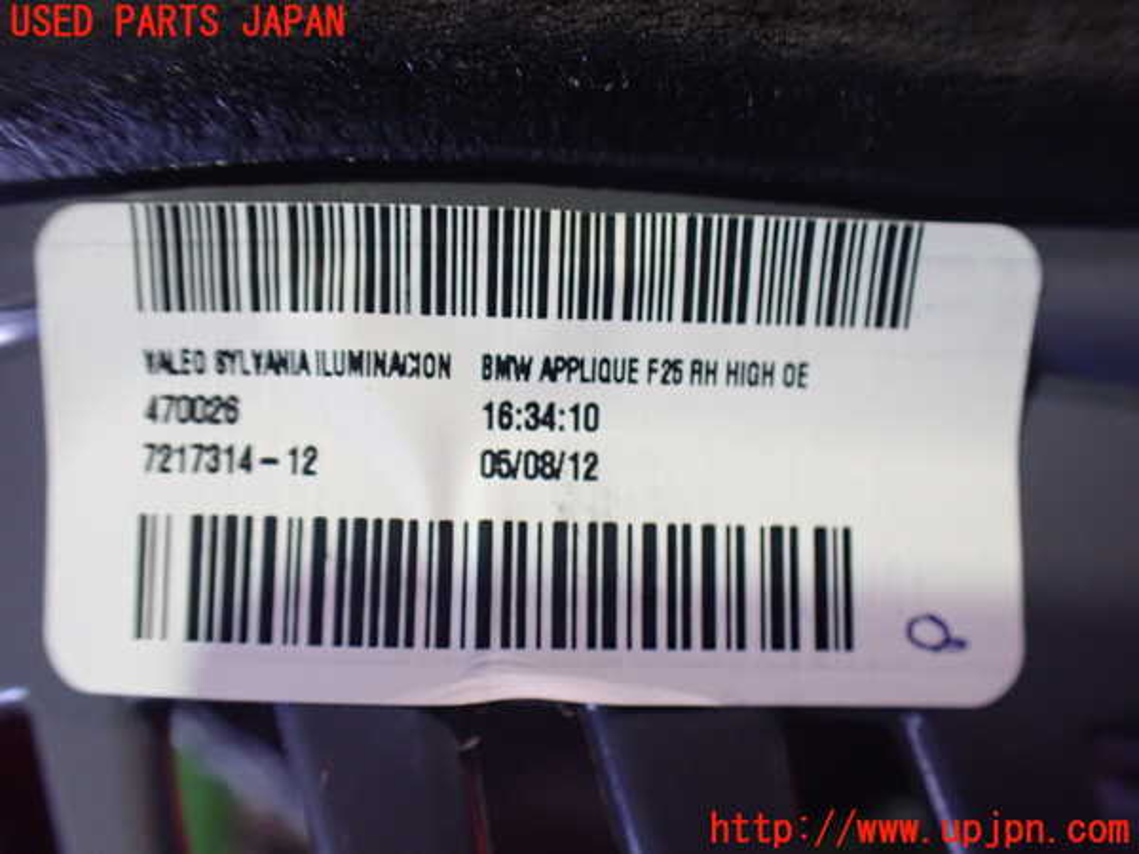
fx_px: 987
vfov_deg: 46.8
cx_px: 570
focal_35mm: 30
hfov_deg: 60.0
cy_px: 427
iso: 800
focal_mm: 5.4
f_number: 2.3
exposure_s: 1/60
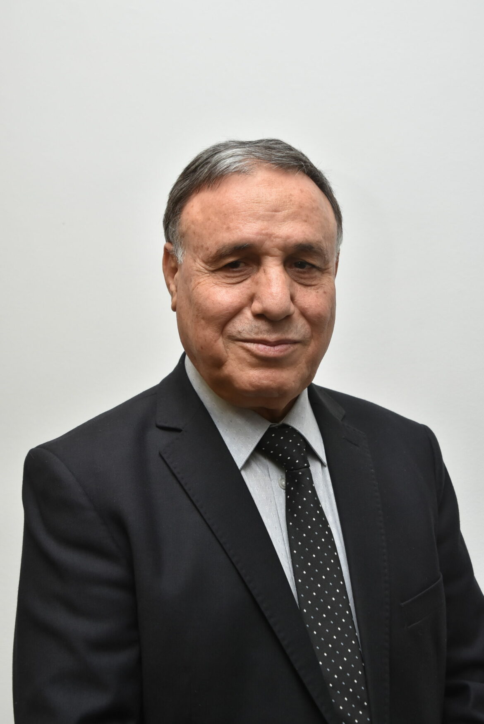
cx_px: 242
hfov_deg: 25.8
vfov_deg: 37.8
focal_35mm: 52
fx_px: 1057
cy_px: 362
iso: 640
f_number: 6.3
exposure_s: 1/60
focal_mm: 35
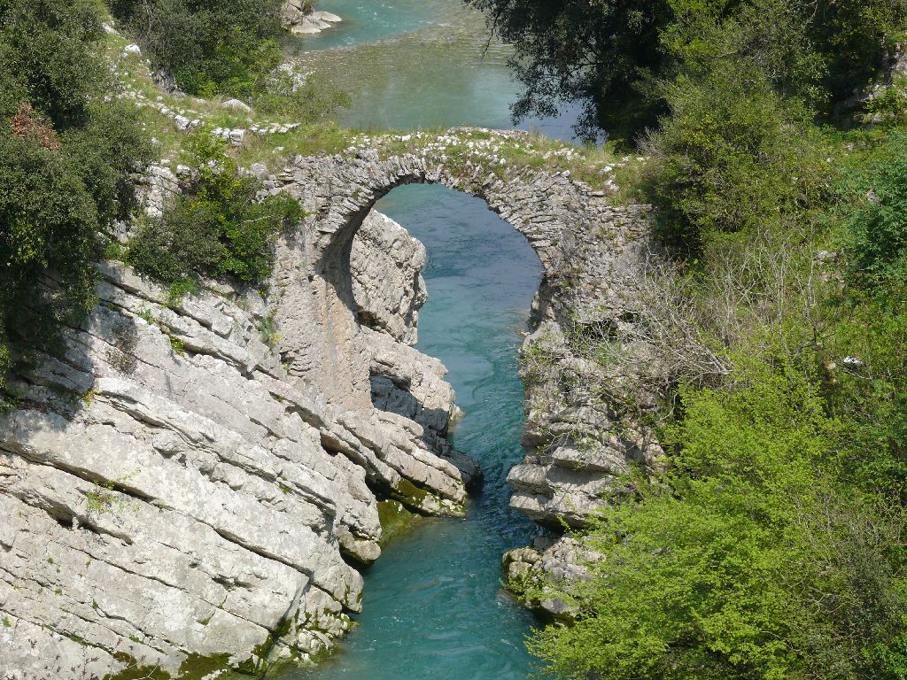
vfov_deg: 12.3
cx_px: 454
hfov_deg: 16.4
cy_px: 340
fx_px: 3144
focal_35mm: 120
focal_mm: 25.3
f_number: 5.6
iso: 100
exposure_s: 1/320
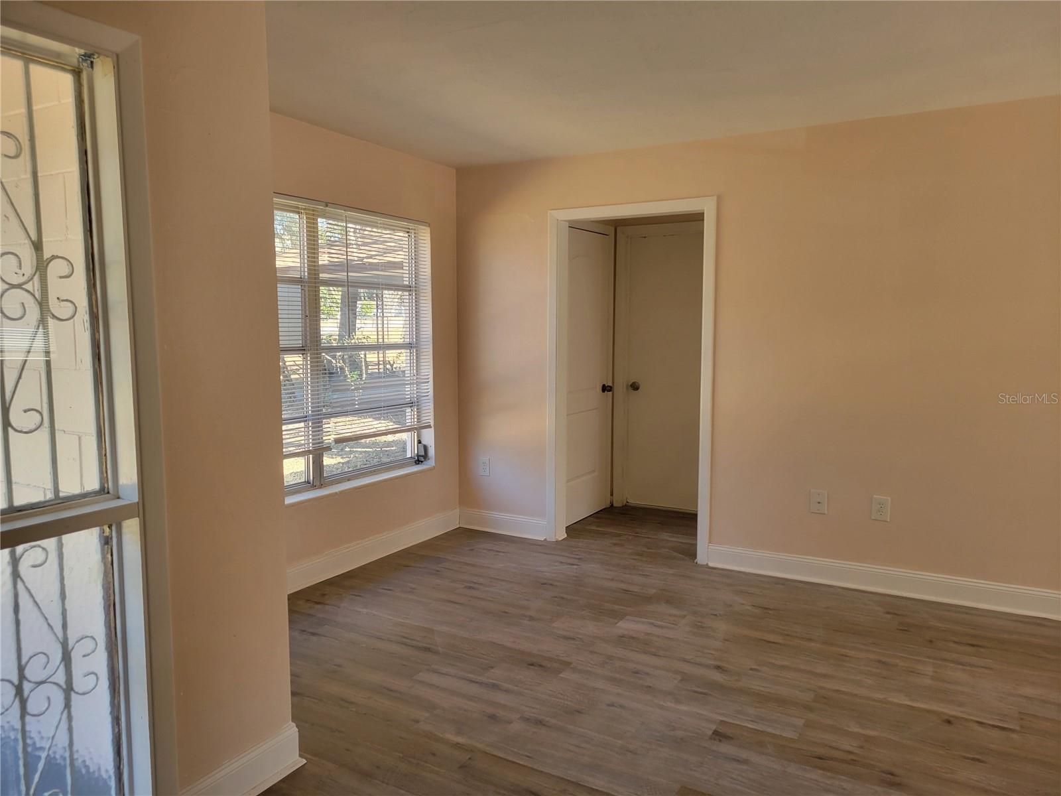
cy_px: 398
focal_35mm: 26
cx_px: 530
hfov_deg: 67.3
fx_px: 797
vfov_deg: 53.1
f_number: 1.8
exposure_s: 1/120
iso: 64
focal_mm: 5.4
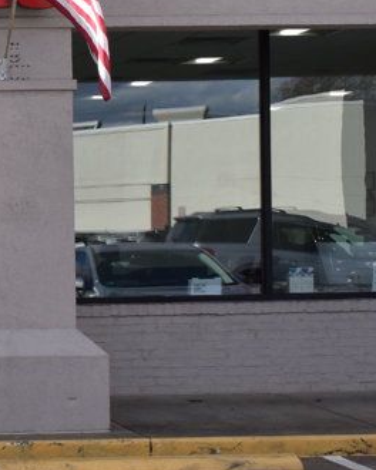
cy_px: 266
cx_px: -326
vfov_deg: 15.2
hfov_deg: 11.3
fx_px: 1759
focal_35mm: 126
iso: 400
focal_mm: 29
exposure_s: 1/400
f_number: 11
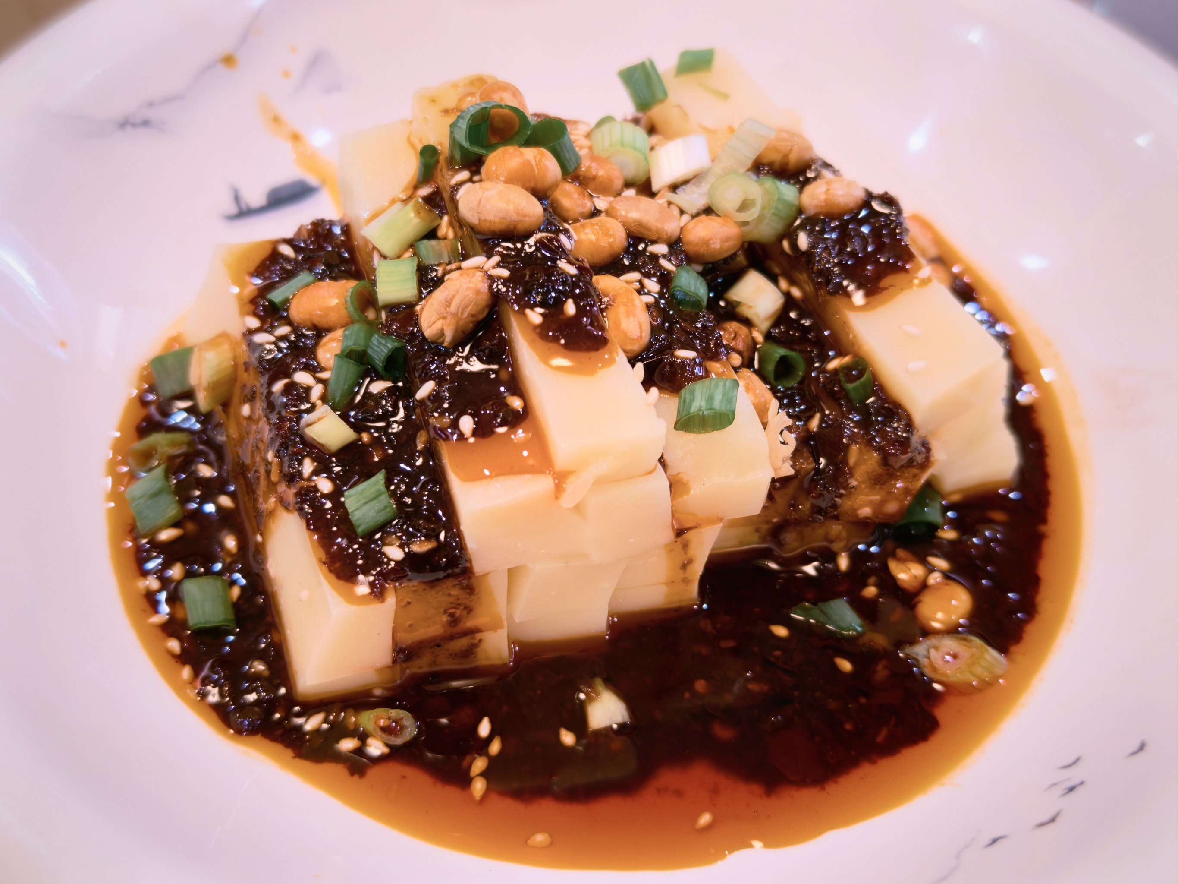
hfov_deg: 40.4
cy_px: 442
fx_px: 1599
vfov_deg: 30.9
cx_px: 589
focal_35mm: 47
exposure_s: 1/50
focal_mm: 8.67
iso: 640
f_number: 1.8
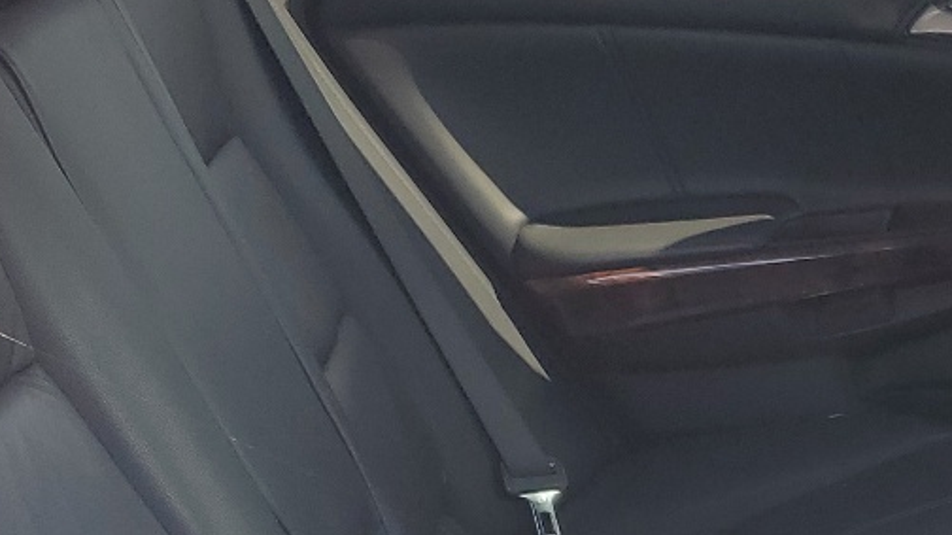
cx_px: 969
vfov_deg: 12.9
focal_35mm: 90
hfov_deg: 22.7
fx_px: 2271
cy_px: 749
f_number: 1.5
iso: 50
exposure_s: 1/370
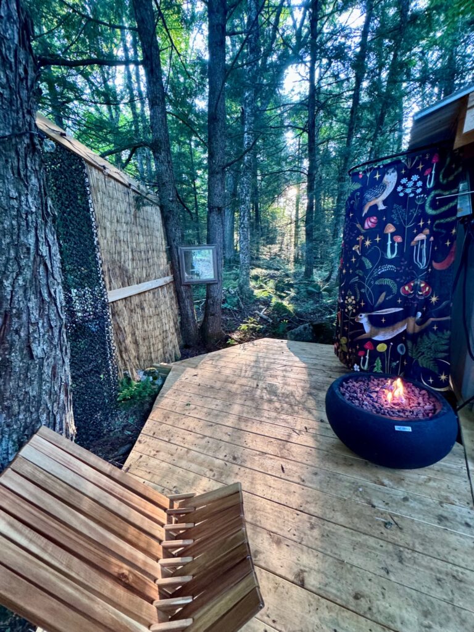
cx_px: 237
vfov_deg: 102.1
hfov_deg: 85.6
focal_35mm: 14
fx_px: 256
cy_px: 316
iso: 640
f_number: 2.2
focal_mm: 2.22
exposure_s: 1/60
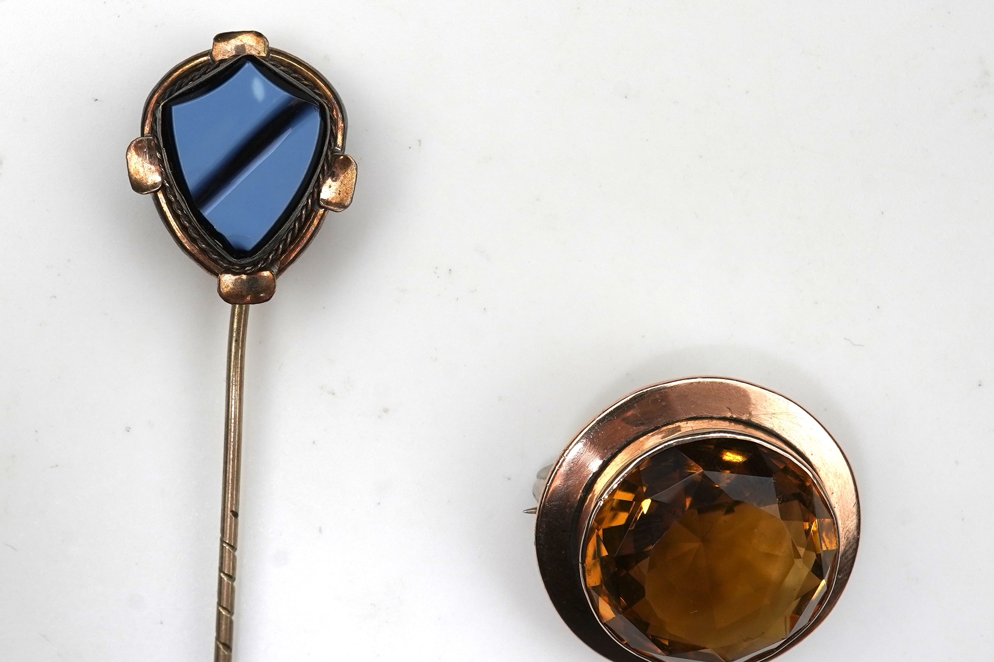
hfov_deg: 43.6
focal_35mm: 45
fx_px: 1242
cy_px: 331
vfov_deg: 29.9
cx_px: 497
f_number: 18
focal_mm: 30
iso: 320
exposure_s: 1/100
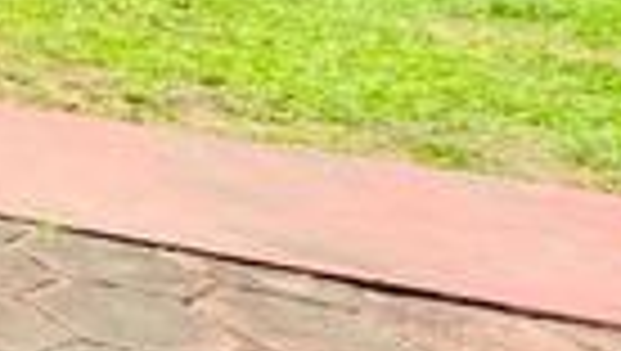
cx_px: -1044
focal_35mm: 82
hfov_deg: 13.2
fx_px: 1352
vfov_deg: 13.0
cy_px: -328
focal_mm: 1.57
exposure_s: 1/815
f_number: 1.8
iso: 32
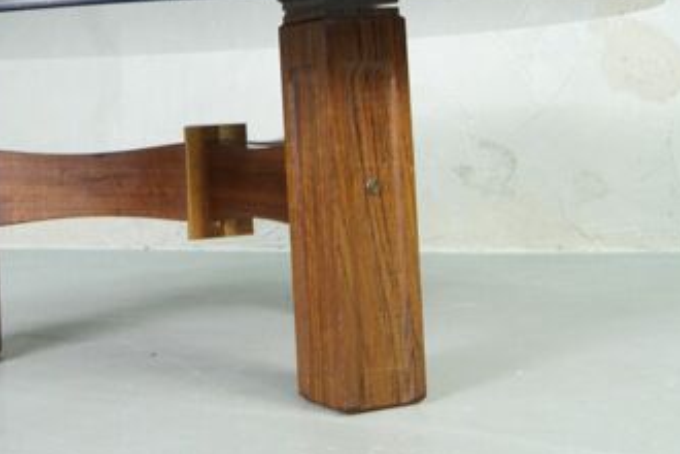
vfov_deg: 9.1
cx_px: 171
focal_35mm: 150
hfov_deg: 13.6
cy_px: 53
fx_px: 2831
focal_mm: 55
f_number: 8
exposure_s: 1/25
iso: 800
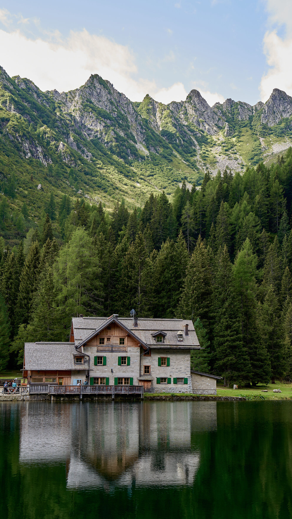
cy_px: 259
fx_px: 881
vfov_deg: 32.8
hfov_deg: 18.8
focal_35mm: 64
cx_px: 160
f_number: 8
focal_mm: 61
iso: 320
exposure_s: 1/80
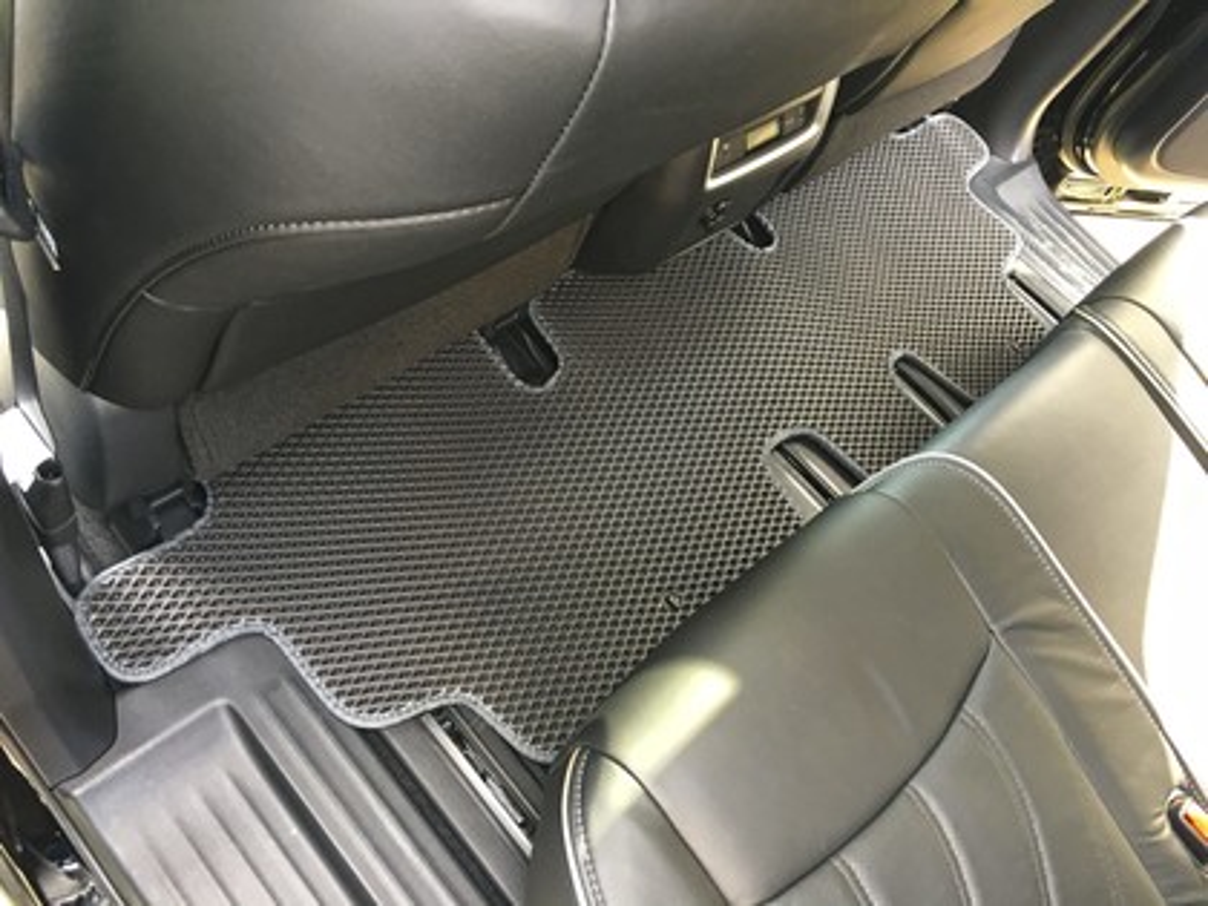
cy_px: 453
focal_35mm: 29
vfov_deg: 48.2
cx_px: 604
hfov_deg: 61.7
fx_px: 1012
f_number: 2.2
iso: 100
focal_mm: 4.15
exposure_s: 1/33
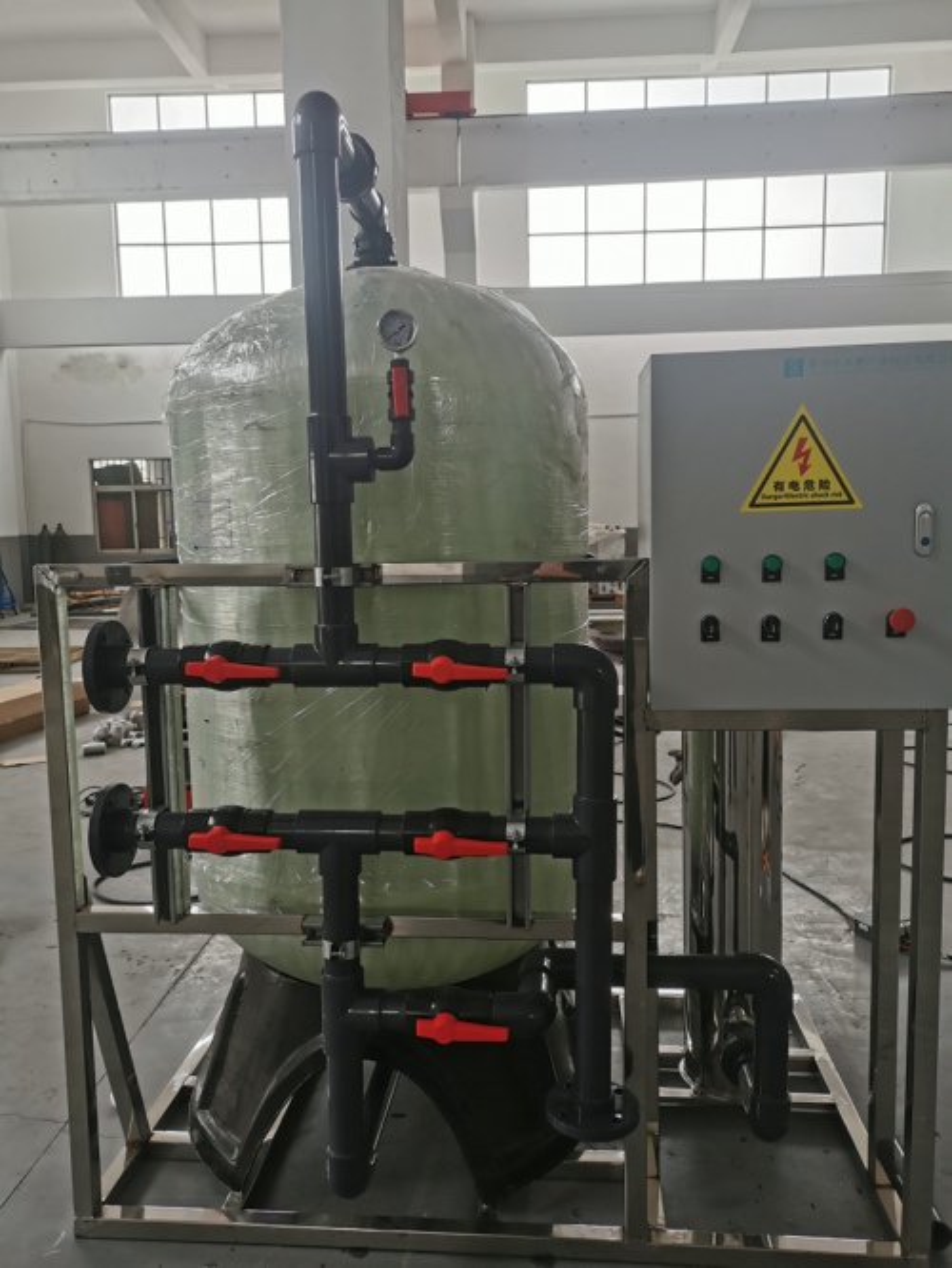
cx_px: 476
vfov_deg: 65.3
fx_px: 989
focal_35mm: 27
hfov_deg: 51.4
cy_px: 634
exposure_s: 1/142
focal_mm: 5.58
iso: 50
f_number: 1.8
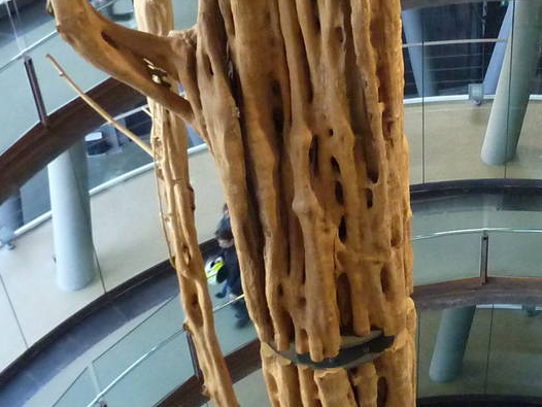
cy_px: 211
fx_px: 1191
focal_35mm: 76
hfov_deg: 24.8
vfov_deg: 19.4
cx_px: 496
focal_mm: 4.1
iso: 400
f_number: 3.3
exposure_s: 1/30
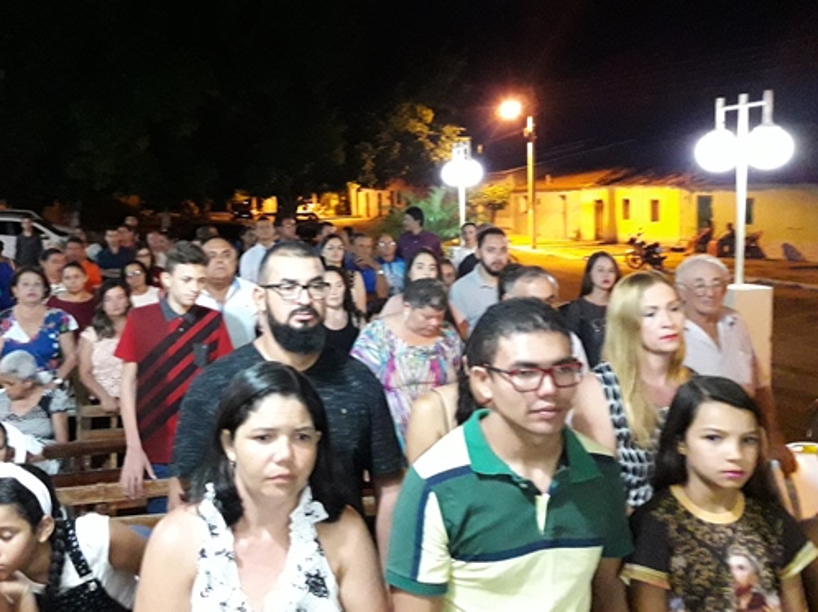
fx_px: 850
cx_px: 301
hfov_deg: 50.8
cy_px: 226
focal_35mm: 36
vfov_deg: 39.3
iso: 640
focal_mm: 3.7
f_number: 1.9
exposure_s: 1/15
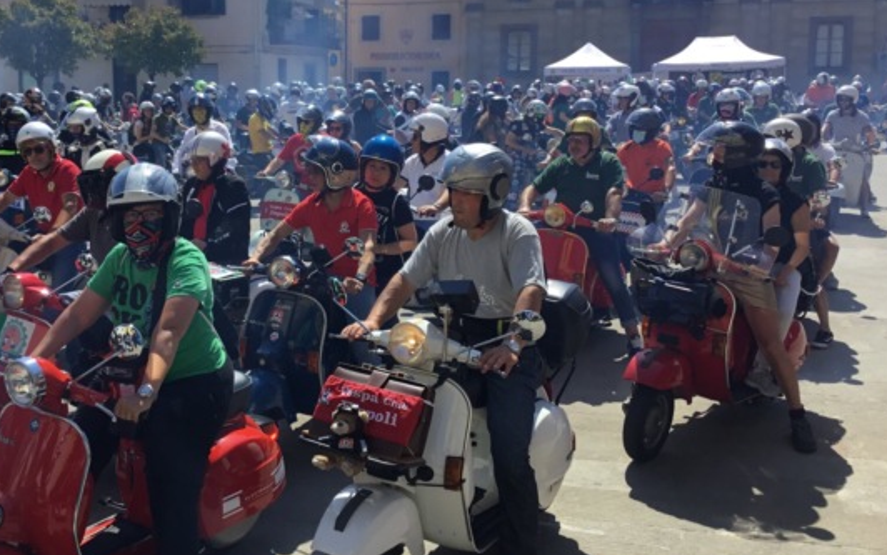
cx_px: 330
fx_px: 1016
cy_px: 205
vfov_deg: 30.4
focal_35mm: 42
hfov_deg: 46.7
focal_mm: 3.3
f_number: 2.4
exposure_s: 1/1235
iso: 25
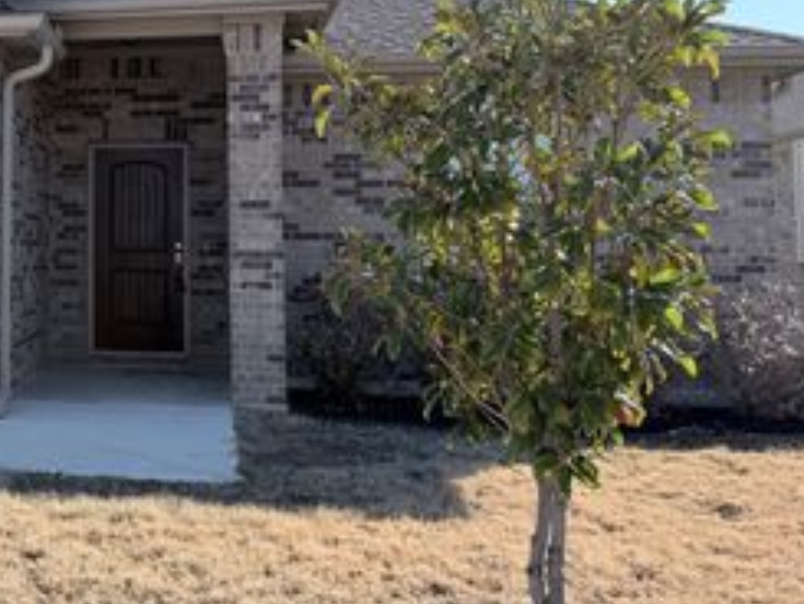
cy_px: 176
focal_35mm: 49
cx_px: 16
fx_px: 1139
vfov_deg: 29.4
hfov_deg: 35.5
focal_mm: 6.76
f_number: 1.78
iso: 80
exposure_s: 1/3145
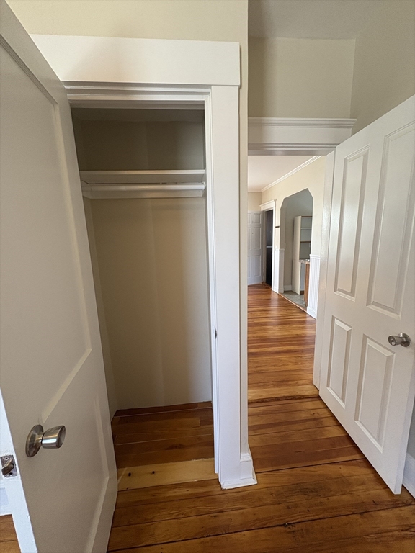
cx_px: 208
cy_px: 276
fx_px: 224
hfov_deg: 85.7
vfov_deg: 102.1
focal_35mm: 14
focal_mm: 2.22
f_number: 2.2
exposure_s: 1/60
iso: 200
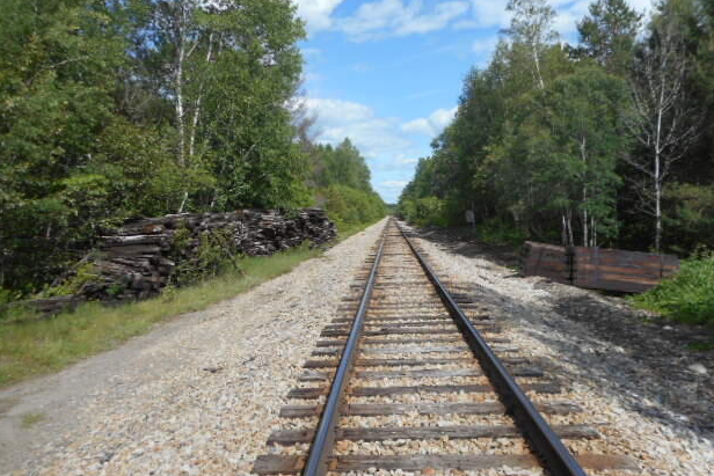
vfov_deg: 48.0
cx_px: 365
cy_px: 237
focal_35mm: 27
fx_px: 536
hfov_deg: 67.4
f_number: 3.7
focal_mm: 4.5
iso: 80
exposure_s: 1/640
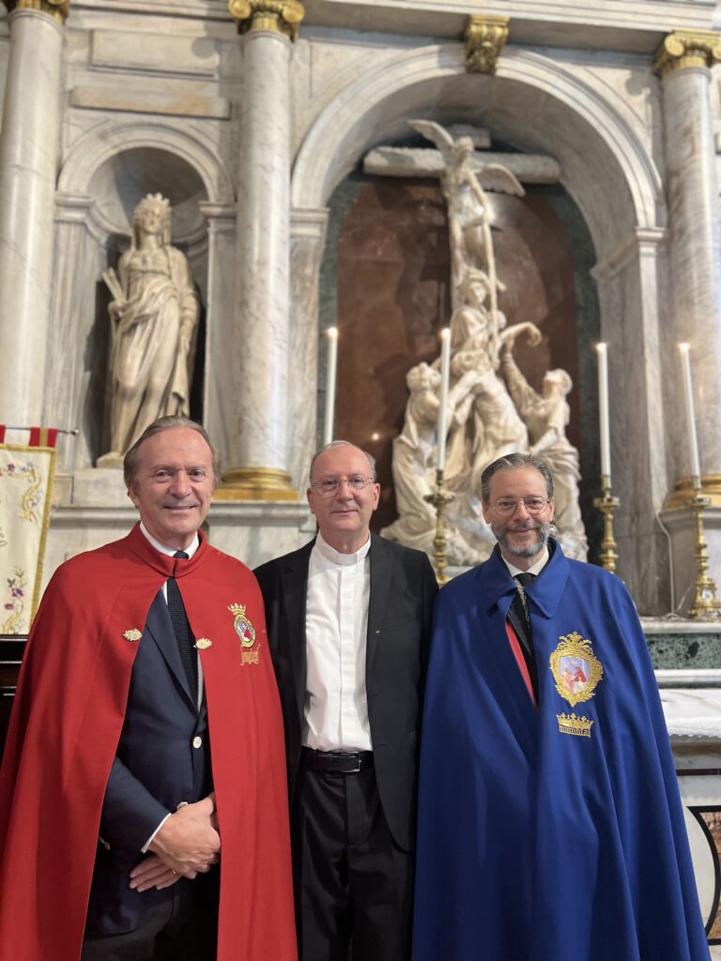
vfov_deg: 67.3
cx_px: 360
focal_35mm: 26
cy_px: 480
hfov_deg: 53.1
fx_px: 722
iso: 200
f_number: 1.5
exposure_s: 1/50
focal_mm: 5.7
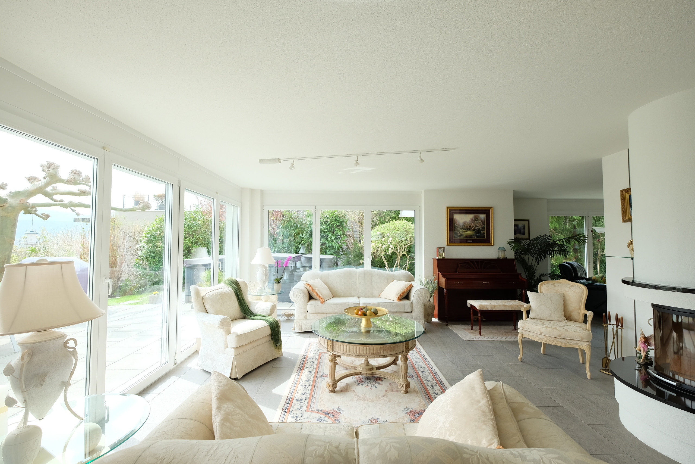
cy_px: 232
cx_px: 348
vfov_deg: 77.3
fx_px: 290
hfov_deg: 100.4
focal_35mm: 15
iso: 400
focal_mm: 10
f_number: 5
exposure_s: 1/140
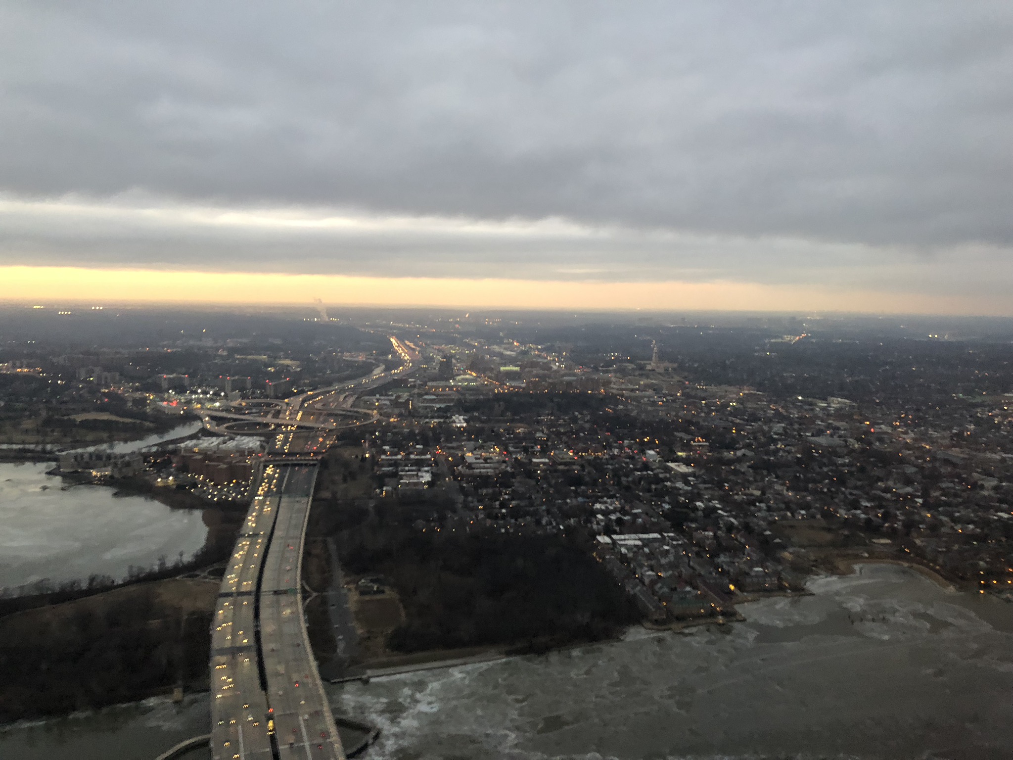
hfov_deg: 63.4
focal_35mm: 28
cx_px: 506
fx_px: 819
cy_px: 380
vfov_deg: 49.7
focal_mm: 4
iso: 100
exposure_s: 1/11
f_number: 1.8
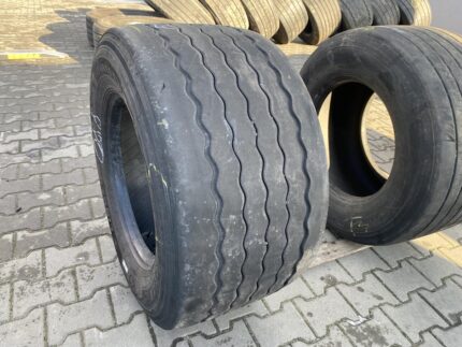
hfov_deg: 67.3
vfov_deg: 53.1
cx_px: 231
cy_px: 174
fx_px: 347
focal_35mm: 26
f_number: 1.8
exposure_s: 1/122
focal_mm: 4.25
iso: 40
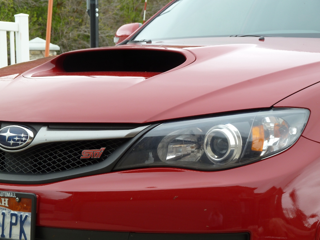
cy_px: 120
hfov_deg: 18.9
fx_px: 961
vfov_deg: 14.2
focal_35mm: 104
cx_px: 160
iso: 80
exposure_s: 1/50
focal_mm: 17
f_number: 4.3
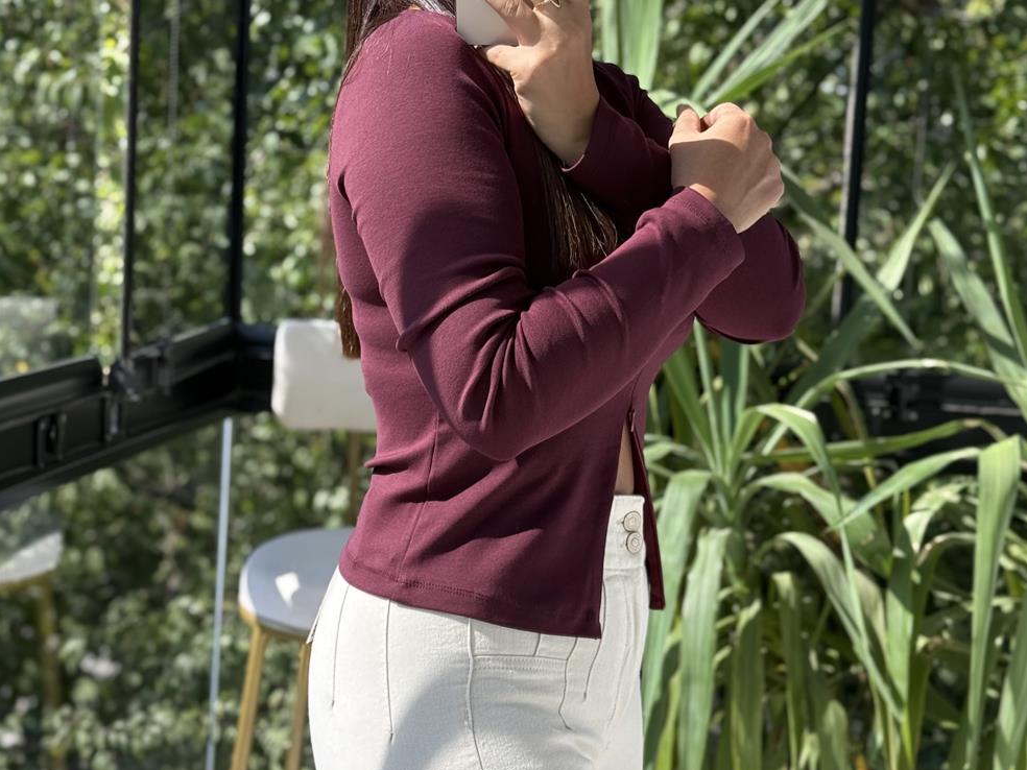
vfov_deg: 22.6
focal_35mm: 65
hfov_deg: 29.8
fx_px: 1928
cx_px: 520
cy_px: 328
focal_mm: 6.76
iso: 64
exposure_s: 1/669
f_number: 1.78
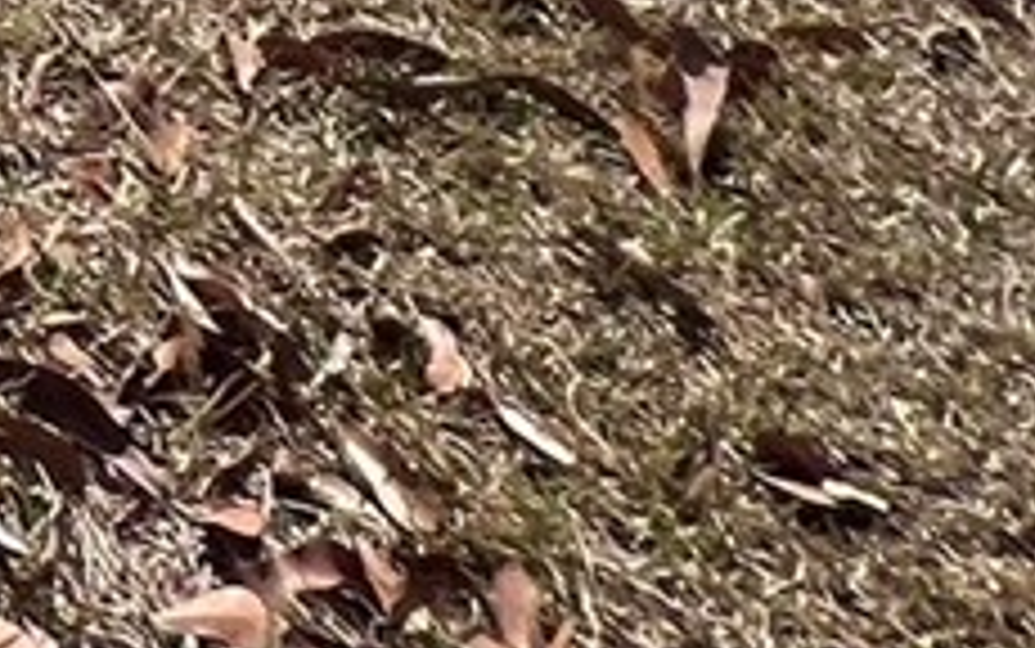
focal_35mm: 96
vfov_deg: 8.4
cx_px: -1840
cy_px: -1822
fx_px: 2709
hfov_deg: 12.5
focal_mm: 1.57
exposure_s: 1/2421
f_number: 1.8
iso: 32
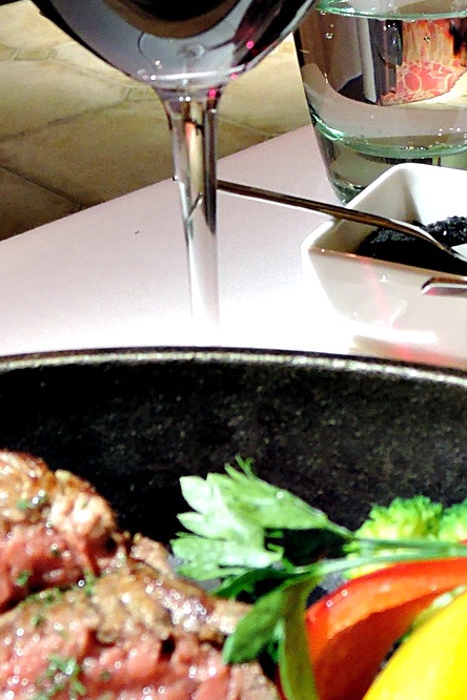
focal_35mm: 60
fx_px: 1167
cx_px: 322
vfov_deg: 31.7
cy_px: 58
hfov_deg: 22.5
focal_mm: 5.1
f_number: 2.8
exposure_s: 1/8
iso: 720
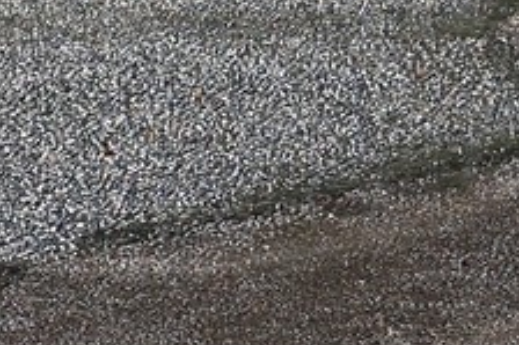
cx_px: 130
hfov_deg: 4.1
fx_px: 7217
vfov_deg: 2.7
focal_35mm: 501
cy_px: -577
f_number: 6.3
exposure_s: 1/320
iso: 200
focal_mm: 70
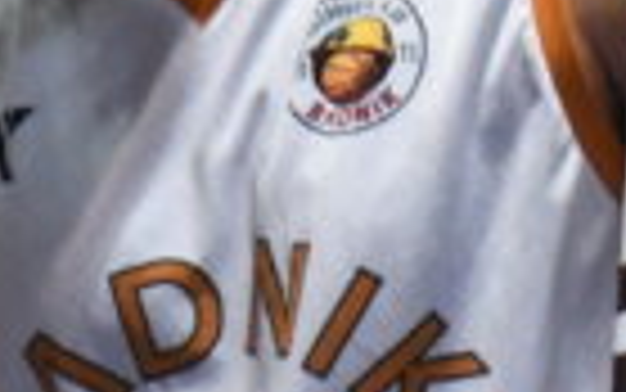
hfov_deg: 1.5
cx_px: 545
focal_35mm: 1370
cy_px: 205
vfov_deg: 1.0
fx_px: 23382
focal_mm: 122
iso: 5000
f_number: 5.6
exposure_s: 1/200
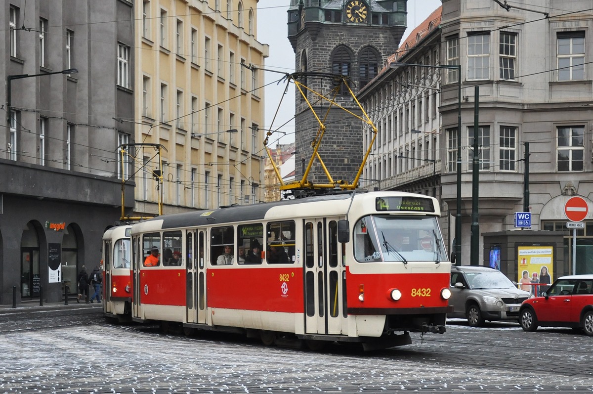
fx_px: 740
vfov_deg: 29.8
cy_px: 197
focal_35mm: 45
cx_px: 296
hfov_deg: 43.7
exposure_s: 1/500
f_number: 4.2
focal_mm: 30
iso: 1100
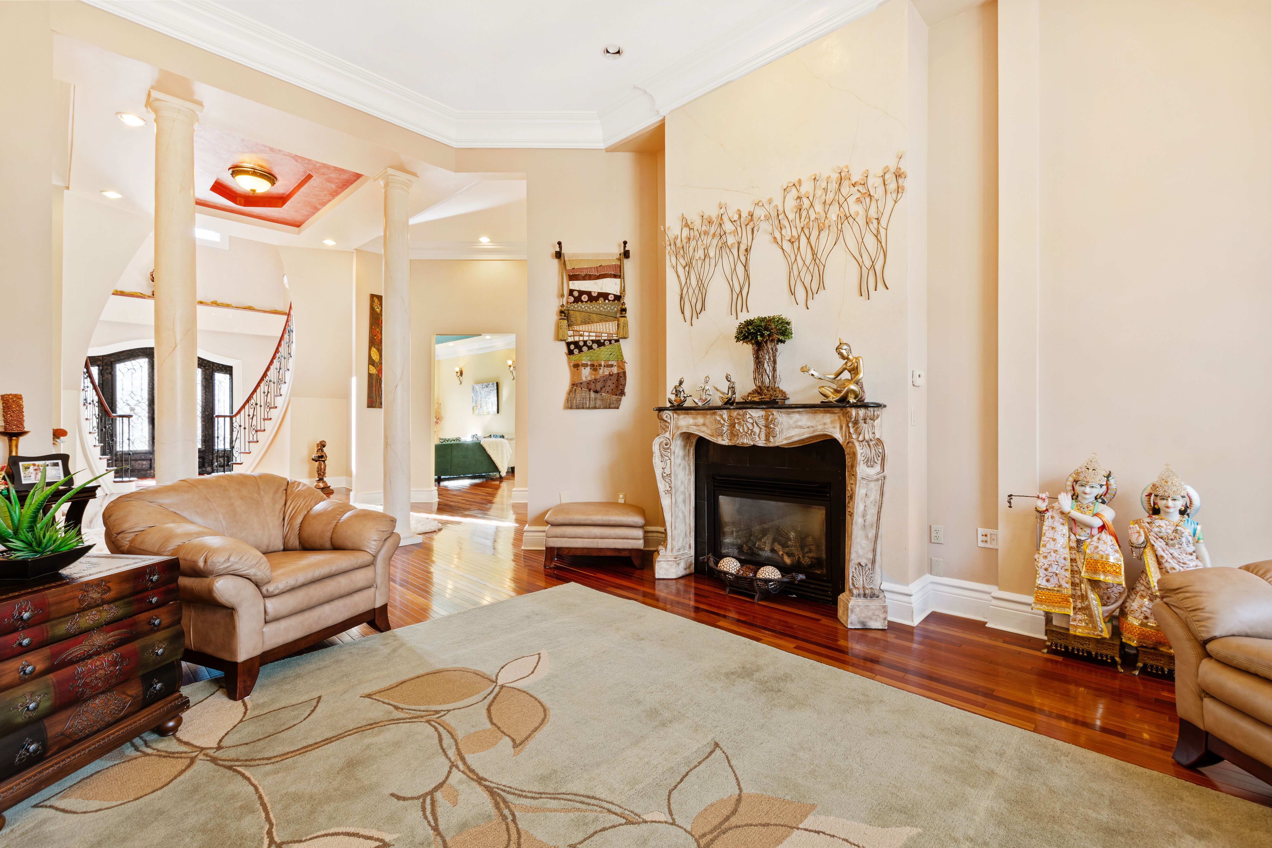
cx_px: 636
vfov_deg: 77.3
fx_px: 530
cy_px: 424
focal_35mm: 15
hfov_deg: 100.4
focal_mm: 10
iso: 100
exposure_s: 1/2
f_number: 8
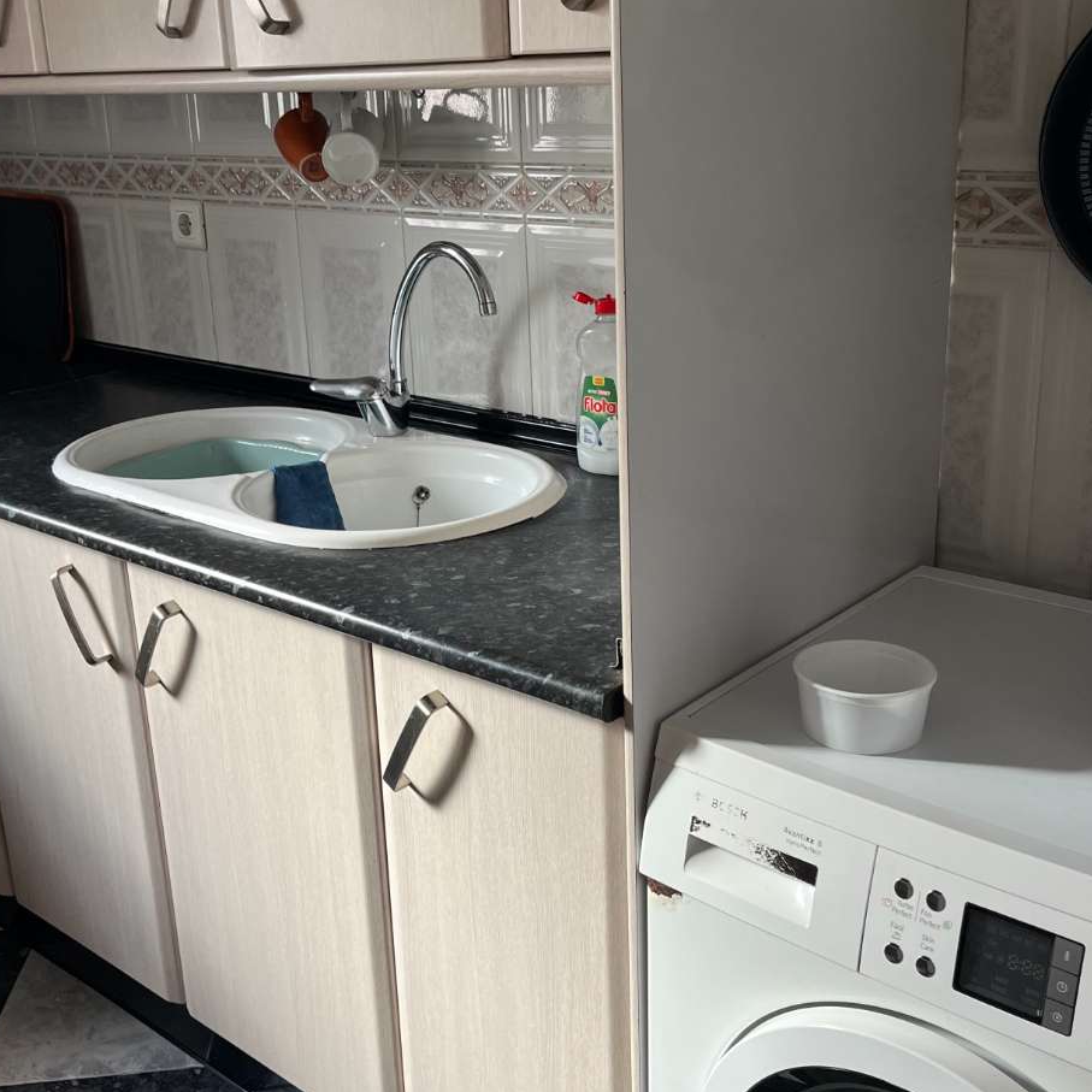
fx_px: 1356
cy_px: 496
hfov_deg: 43.8
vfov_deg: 43.8
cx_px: 588
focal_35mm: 38
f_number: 1.6
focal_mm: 5.1
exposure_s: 1/100
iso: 100
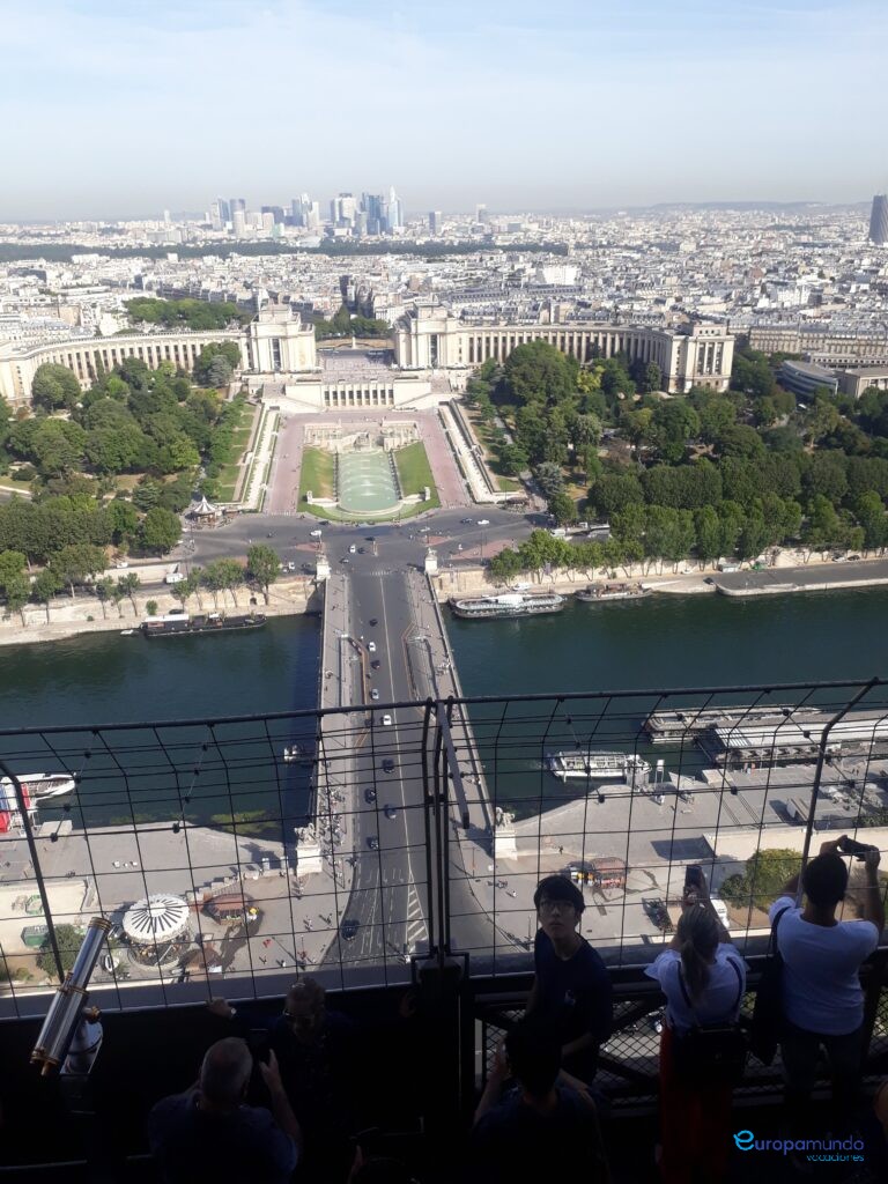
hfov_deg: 51.4
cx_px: 444
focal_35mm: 27
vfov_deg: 65.3
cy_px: 592
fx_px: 924
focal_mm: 3.6
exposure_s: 1/1109
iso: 40
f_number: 1.9
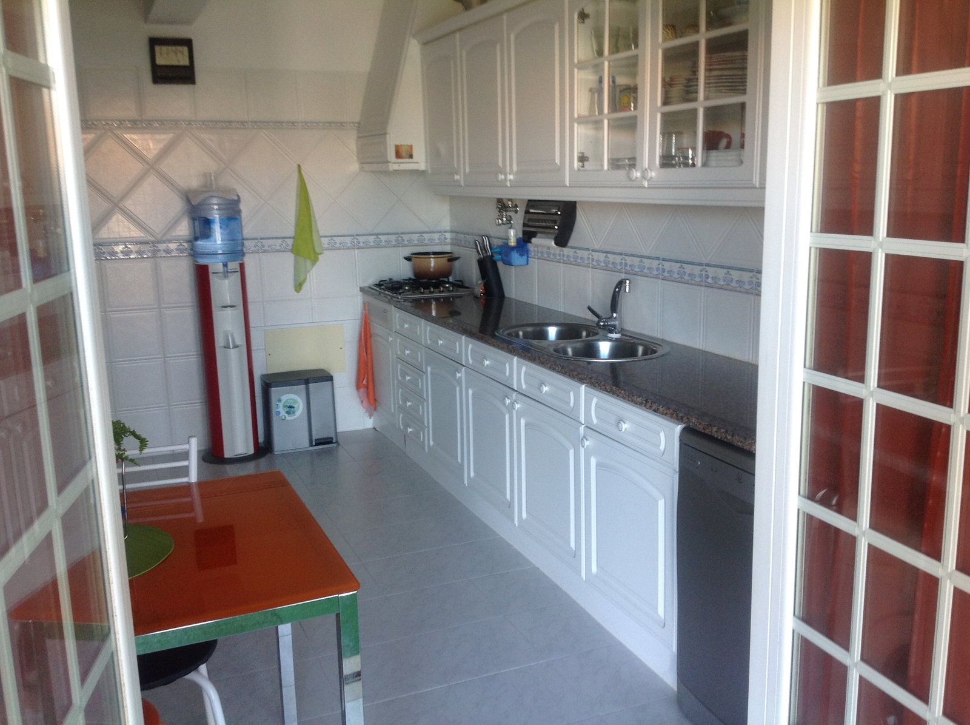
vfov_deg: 40.6
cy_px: 362
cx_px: 485
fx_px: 979
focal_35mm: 35
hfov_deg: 52.7
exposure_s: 1/30
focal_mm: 4.28
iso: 64
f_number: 2.4
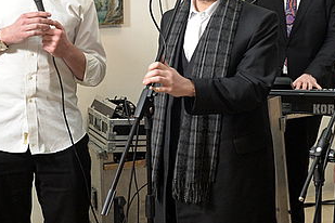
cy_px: 104
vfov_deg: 18.2
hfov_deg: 27.0
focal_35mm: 75
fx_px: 698
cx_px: 159
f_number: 5.6
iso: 1250
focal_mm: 29
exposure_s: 1/125
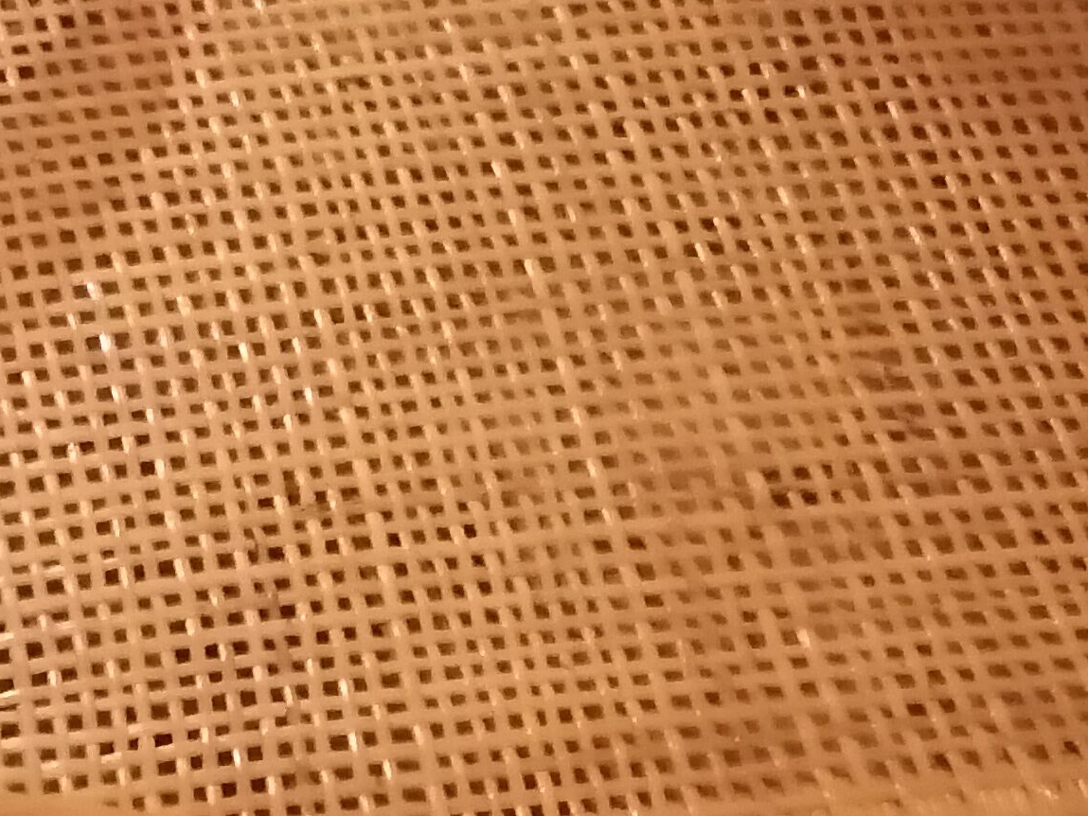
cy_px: 277
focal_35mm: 94
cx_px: -497
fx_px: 2955
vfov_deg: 15.7
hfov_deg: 18.7
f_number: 1.8
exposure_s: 1/14.3
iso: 2500
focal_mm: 5.3
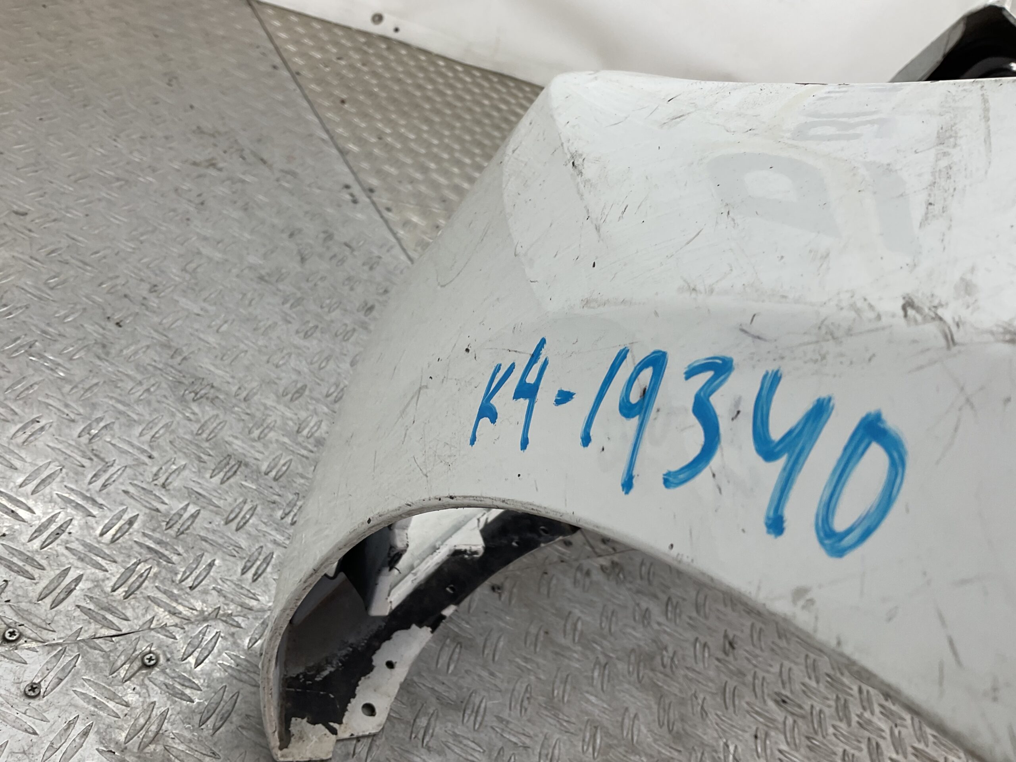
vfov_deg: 48.2
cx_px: 508
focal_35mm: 29
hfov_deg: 61.7
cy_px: 381
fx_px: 851
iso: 20
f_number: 1.8
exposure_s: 1/100
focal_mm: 3
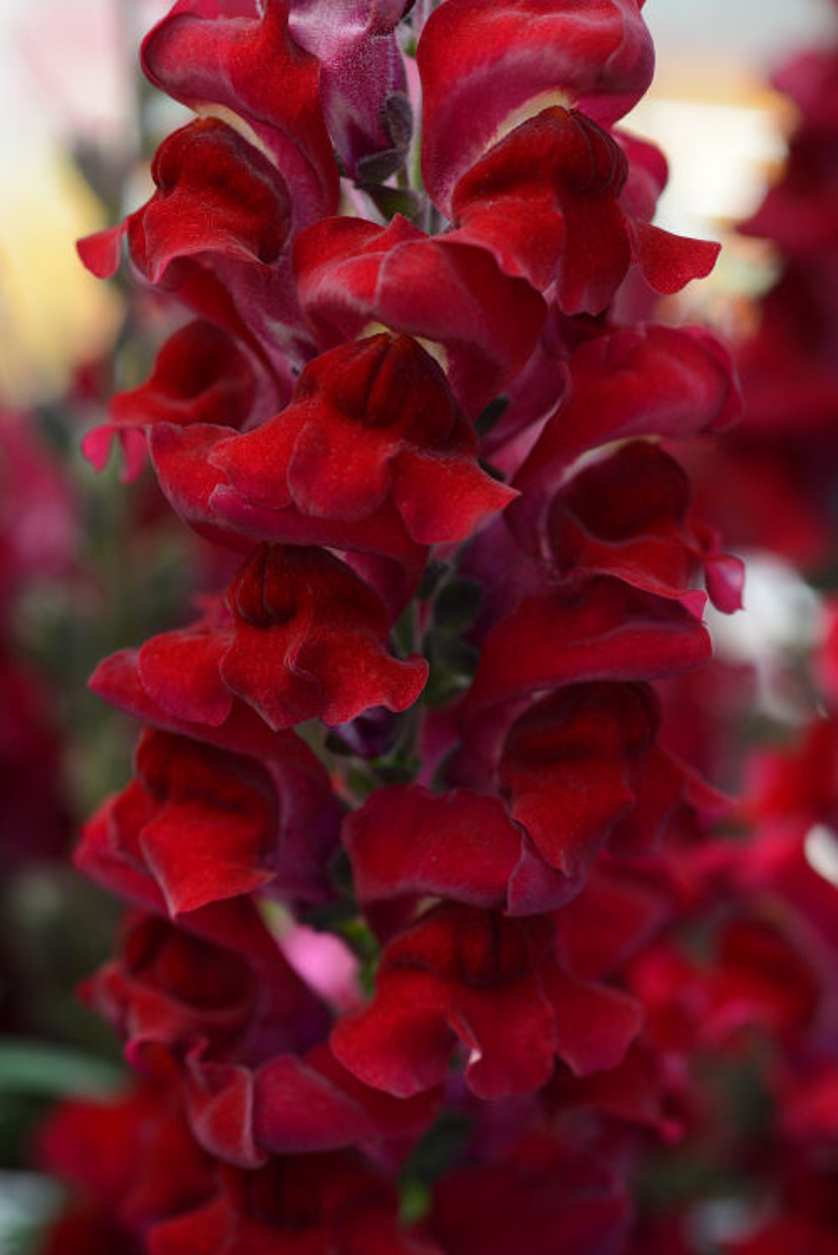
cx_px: 419
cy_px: 628
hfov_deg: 13.1
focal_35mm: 105
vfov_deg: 19.4
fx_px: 3663
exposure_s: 1/160
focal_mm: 105
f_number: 8
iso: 200
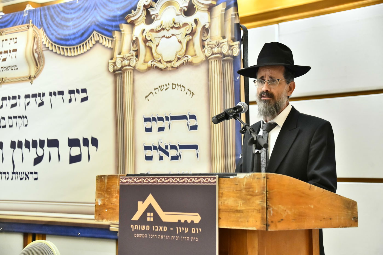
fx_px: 723
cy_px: 128
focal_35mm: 68
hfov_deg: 29.7
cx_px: 192
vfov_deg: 20.0
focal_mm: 68
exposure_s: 1/60
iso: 5000
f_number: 4.8
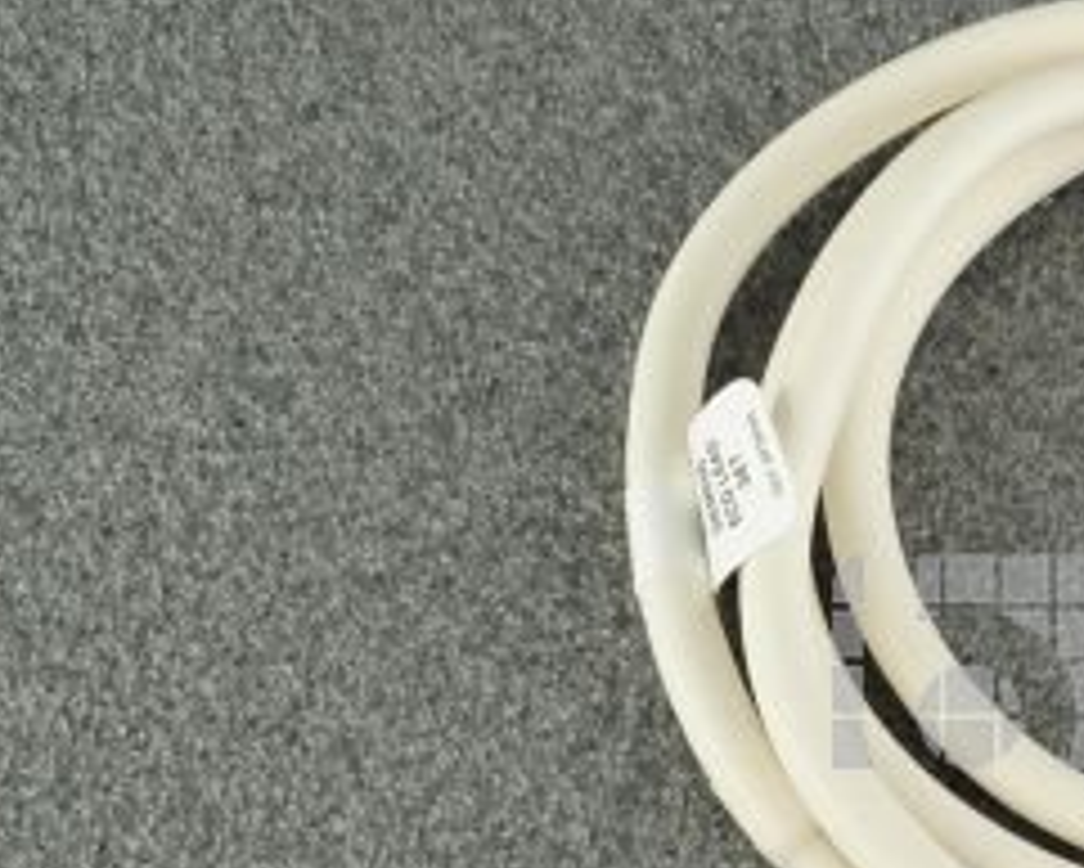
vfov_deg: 15.6
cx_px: 1282
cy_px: 663
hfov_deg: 18.6
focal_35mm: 98
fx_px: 3145
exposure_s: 1/125
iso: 1600
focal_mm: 42
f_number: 11
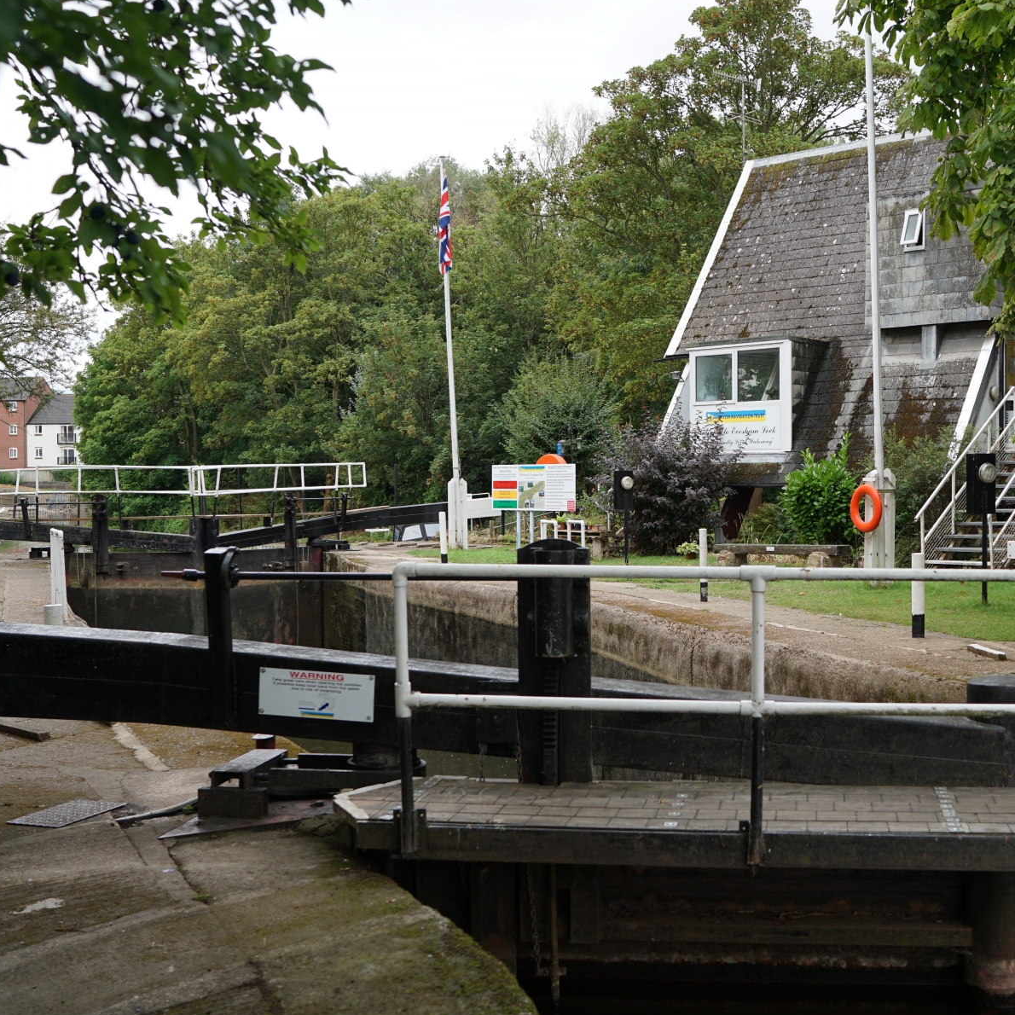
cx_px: 705
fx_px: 1493
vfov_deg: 37.6
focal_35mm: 45
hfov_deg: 37.0
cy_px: 508
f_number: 4
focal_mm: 35
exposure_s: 1/60
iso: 100
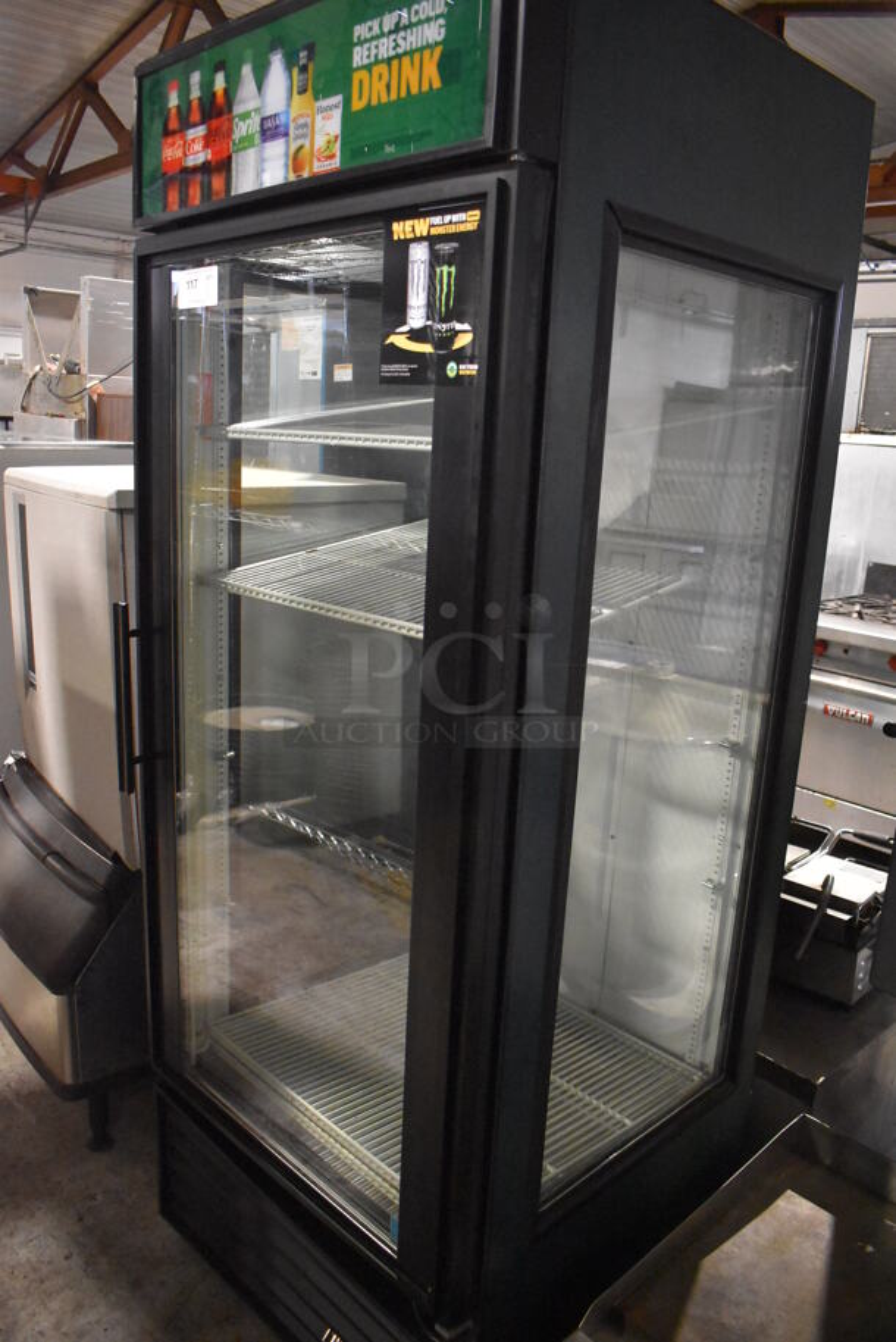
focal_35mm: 27
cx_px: 448
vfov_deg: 67.3
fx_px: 1006
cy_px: 671
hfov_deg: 48.0
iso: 8000
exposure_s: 1/125
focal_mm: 18
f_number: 3.5
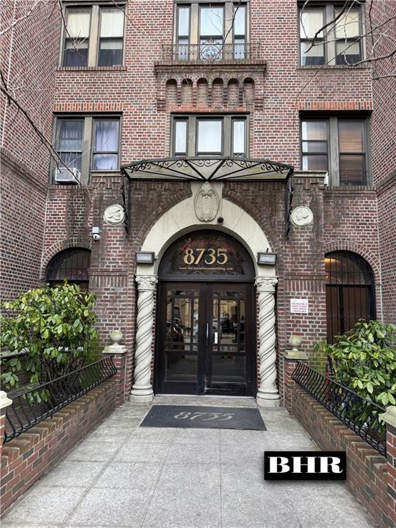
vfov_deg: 71.6
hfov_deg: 56.8
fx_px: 366
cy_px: 264
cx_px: 198
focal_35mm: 24
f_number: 1.78
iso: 80
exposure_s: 1/135
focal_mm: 6.76
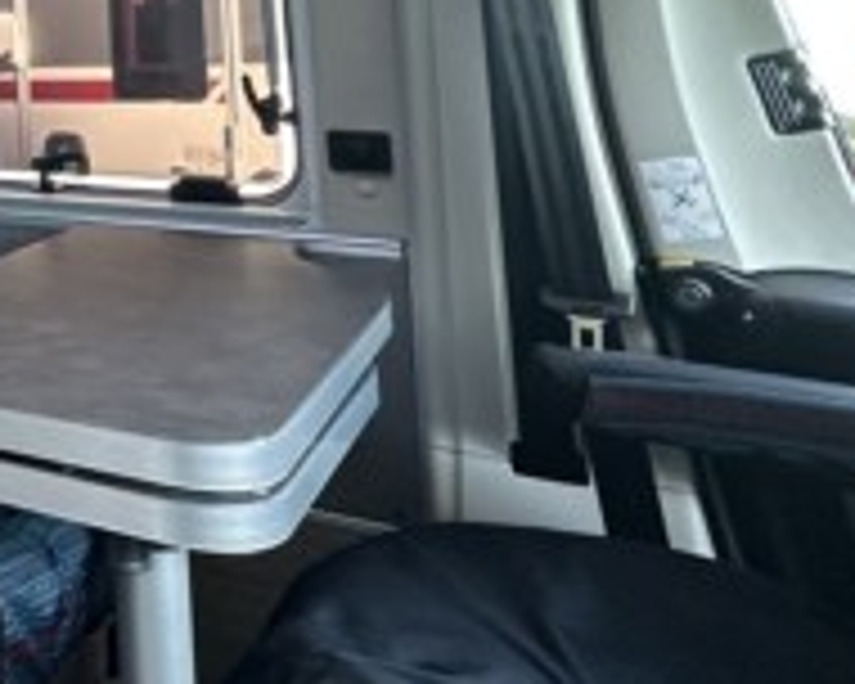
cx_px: -374
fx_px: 1164
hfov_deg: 28.8
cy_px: -22
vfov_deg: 30.1
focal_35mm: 46
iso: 320
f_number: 2.2
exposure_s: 1/76
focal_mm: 2.22
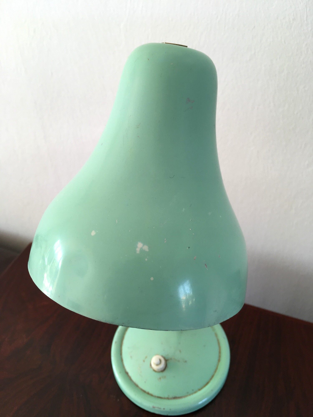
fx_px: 350
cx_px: 156
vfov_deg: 61.7
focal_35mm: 29
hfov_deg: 48.2
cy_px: 208
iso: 32
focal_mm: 4.15
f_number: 2.2
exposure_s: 1/50
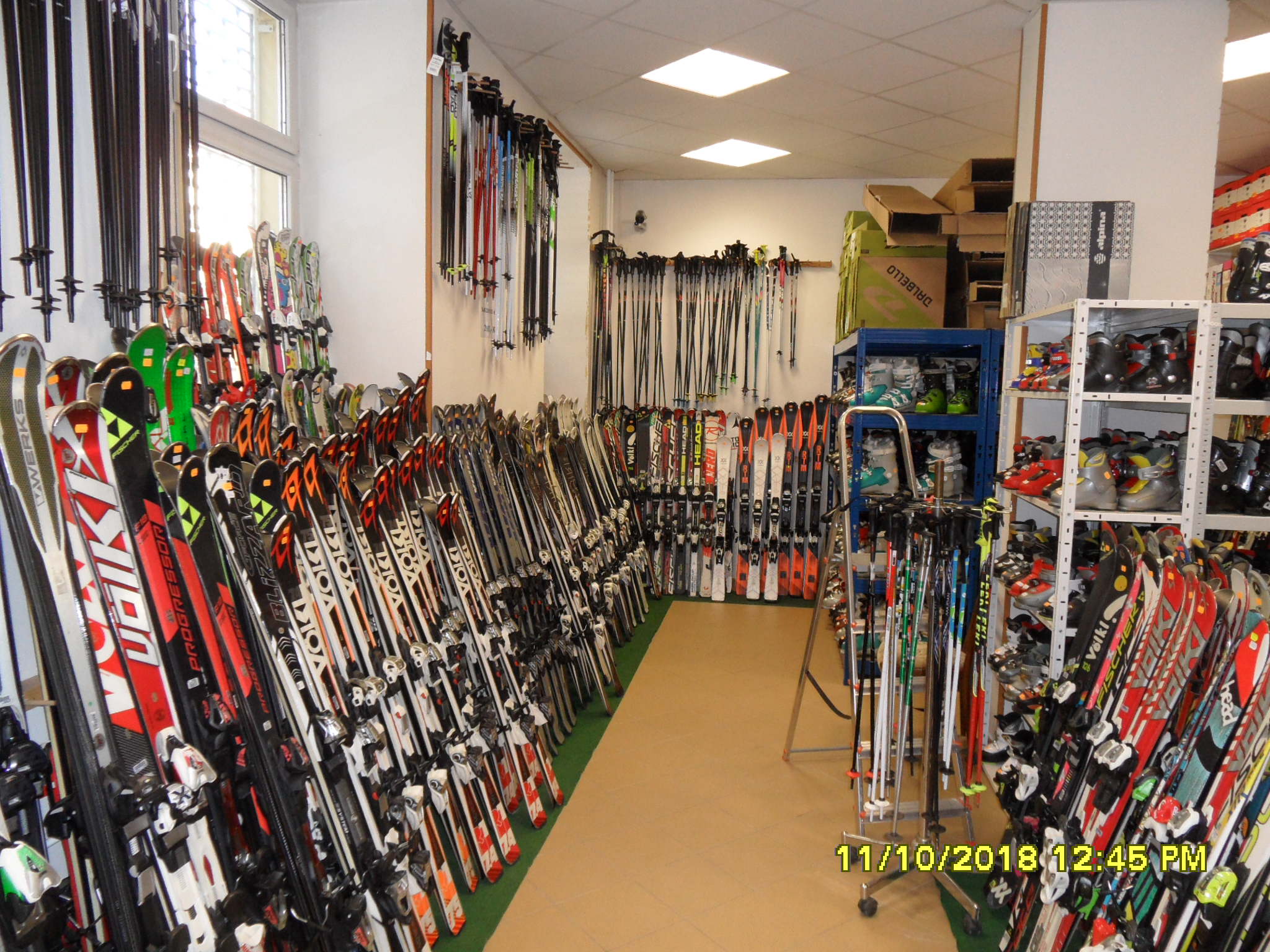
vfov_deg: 56.8
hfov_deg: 71.6
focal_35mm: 24
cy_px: 476
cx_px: 635
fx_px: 881
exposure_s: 1/30
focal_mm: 3.9
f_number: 3.2
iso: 200
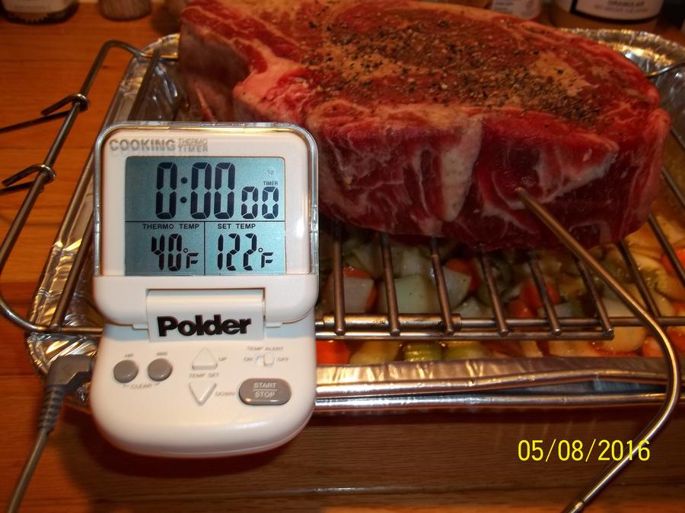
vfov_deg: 44.2
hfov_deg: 56.8
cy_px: 256
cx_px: 342
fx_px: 633
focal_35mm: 32
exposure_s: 1/30
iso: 64
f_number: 2.9
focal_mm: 5.7
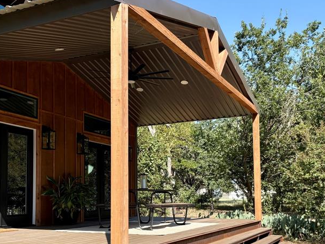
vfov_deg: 32.6
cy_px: 167
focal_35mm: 44
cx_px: 141
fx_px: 413
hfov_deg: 42.8
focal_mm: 5.96
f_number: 1.6
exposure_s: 1/1311
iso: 50
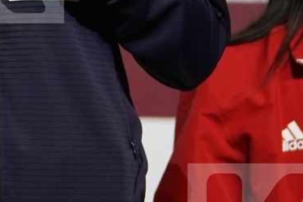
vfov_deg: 2.1
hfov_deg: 3.2
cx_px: -286
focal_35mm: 649
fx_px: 5466
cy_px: -50
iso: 1000
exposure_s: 1/250
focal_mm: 135
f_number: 2.8
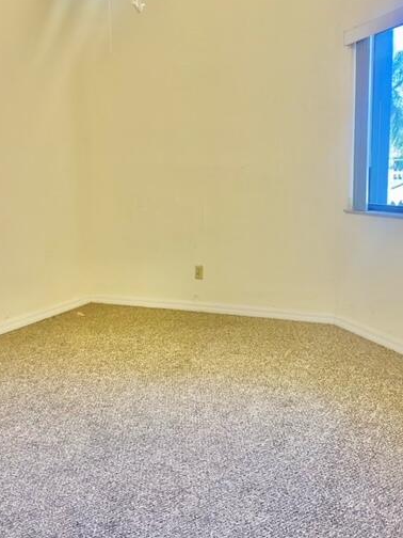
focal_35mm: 33
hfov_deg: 42.9
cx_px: 215
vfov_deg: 55.4
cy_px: 266
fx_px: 512
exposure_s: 1/120
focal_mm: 4.25
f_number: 1.8
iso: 100
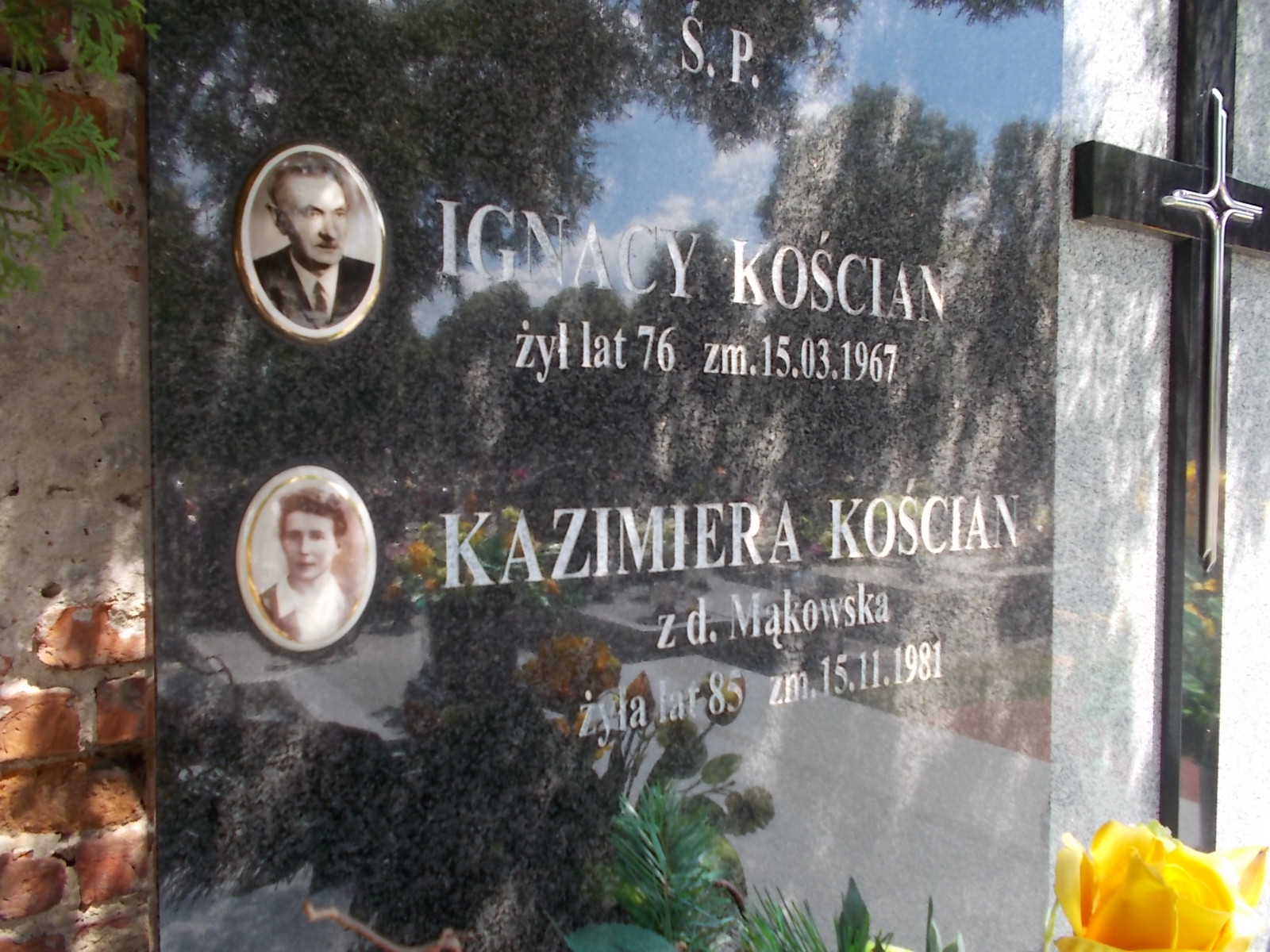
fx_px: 954
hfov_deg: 67.3
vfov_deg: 53.1
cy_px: 476
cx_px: 635
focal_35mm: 26
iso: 80
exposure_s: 1/200
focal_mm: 4.6
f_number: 3.2
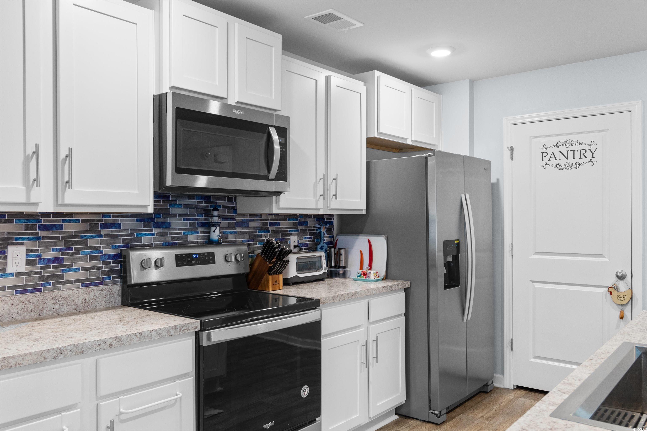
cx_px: 324
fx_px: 539
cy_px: 216
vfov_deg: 43.6
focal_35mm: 30
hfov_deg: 61.9
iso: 100
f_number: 5.6
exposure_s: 3
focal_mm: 20
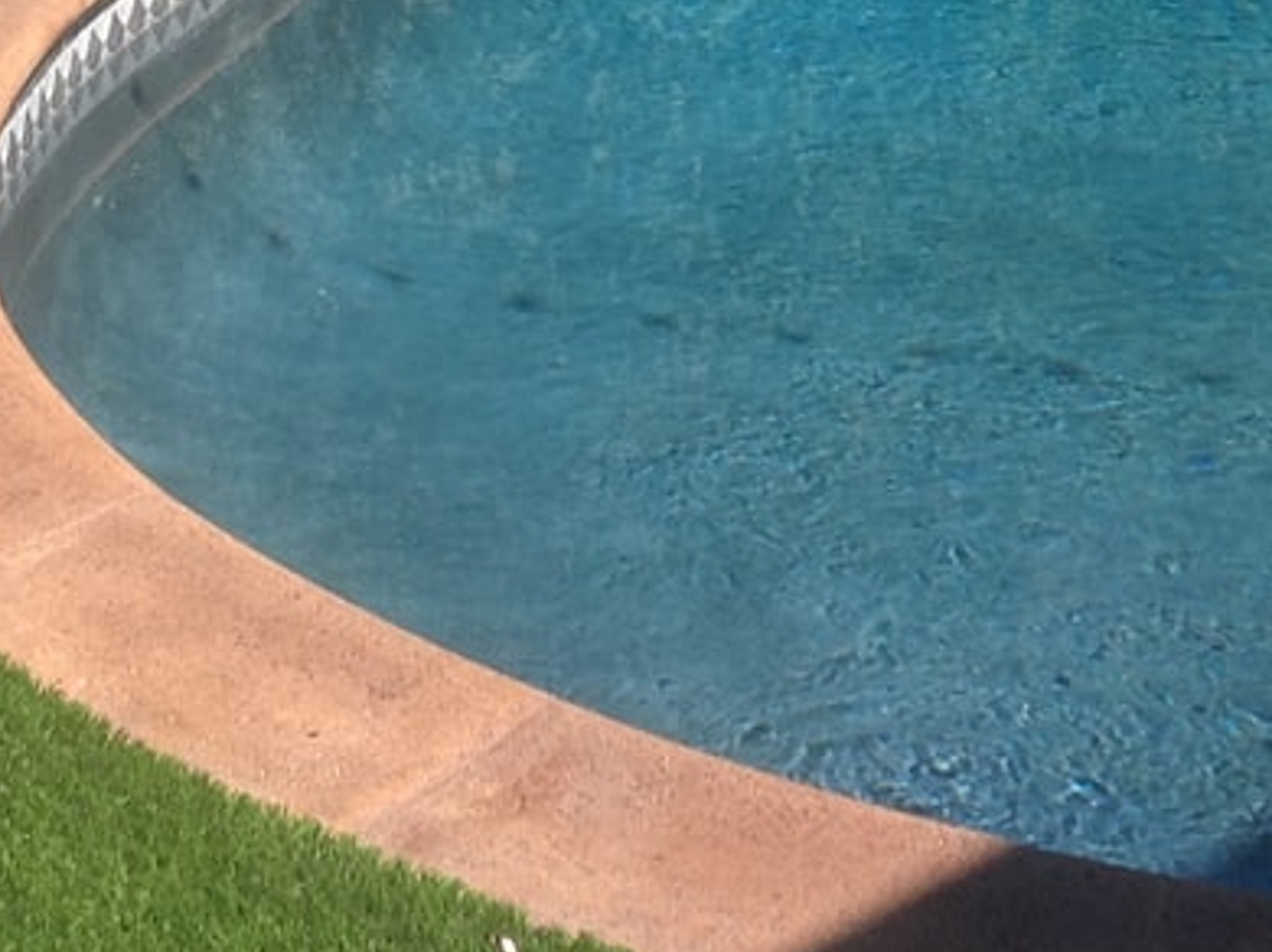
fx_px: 4407
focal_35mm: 120
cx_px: 540
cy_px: -91
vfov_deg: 12.1
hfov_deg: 16.4
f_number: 2.4
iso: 50
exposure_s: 1/1008
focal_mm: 4.28
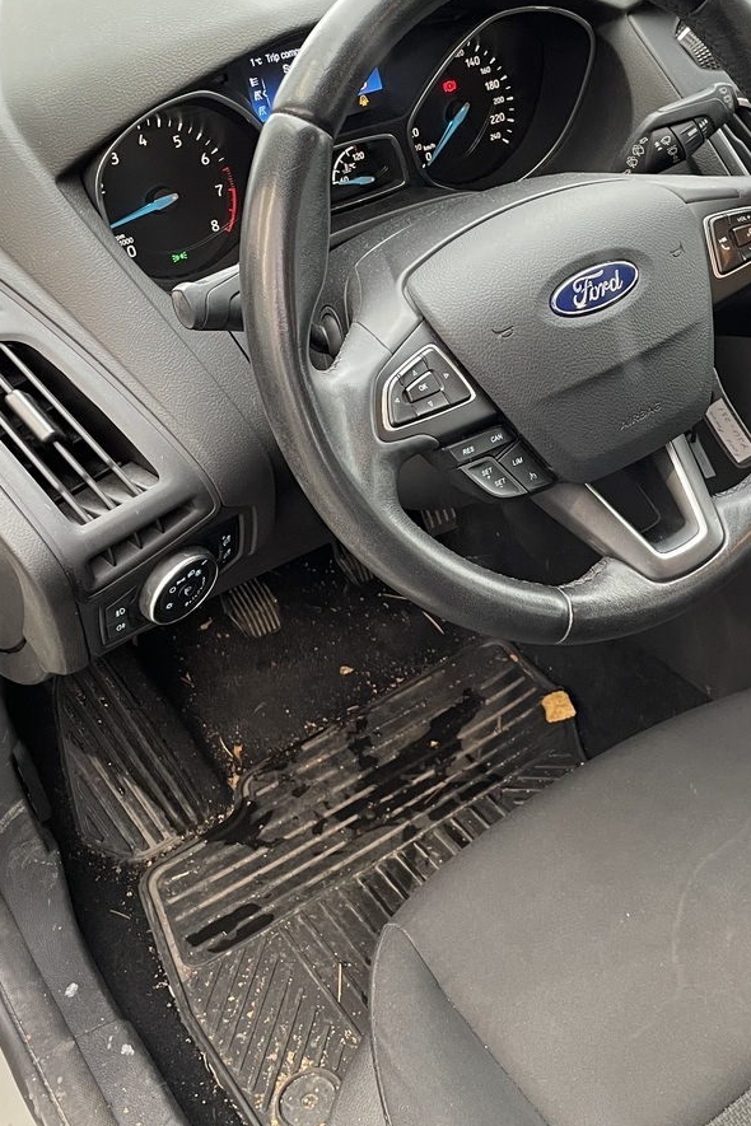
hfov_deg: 29.9
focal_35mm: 44
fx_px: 1377
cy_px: 519
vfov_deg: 44.5
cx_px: 584
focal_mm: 4.2
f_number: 1.6
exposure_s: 1/60
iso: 250
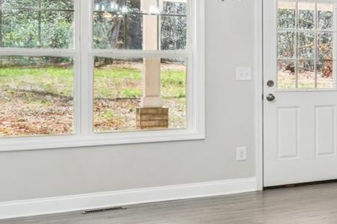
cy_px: 76
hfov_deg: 18.1
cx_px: 683
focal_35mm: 74
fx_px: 692
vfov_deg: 18.4
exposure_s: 1/4
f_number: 10
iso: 100
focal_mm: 16.2
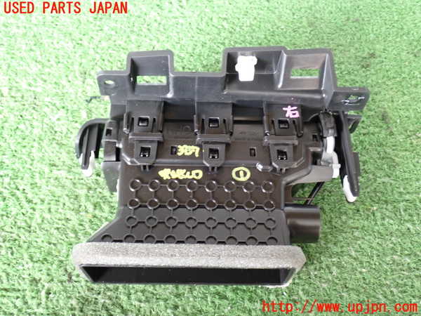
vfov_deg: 37.7
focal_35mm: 38
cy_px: 158
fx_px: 462
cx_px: 210
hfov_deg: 49.0
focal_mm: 6.83
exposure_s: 1/40
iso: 500
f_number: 2.7
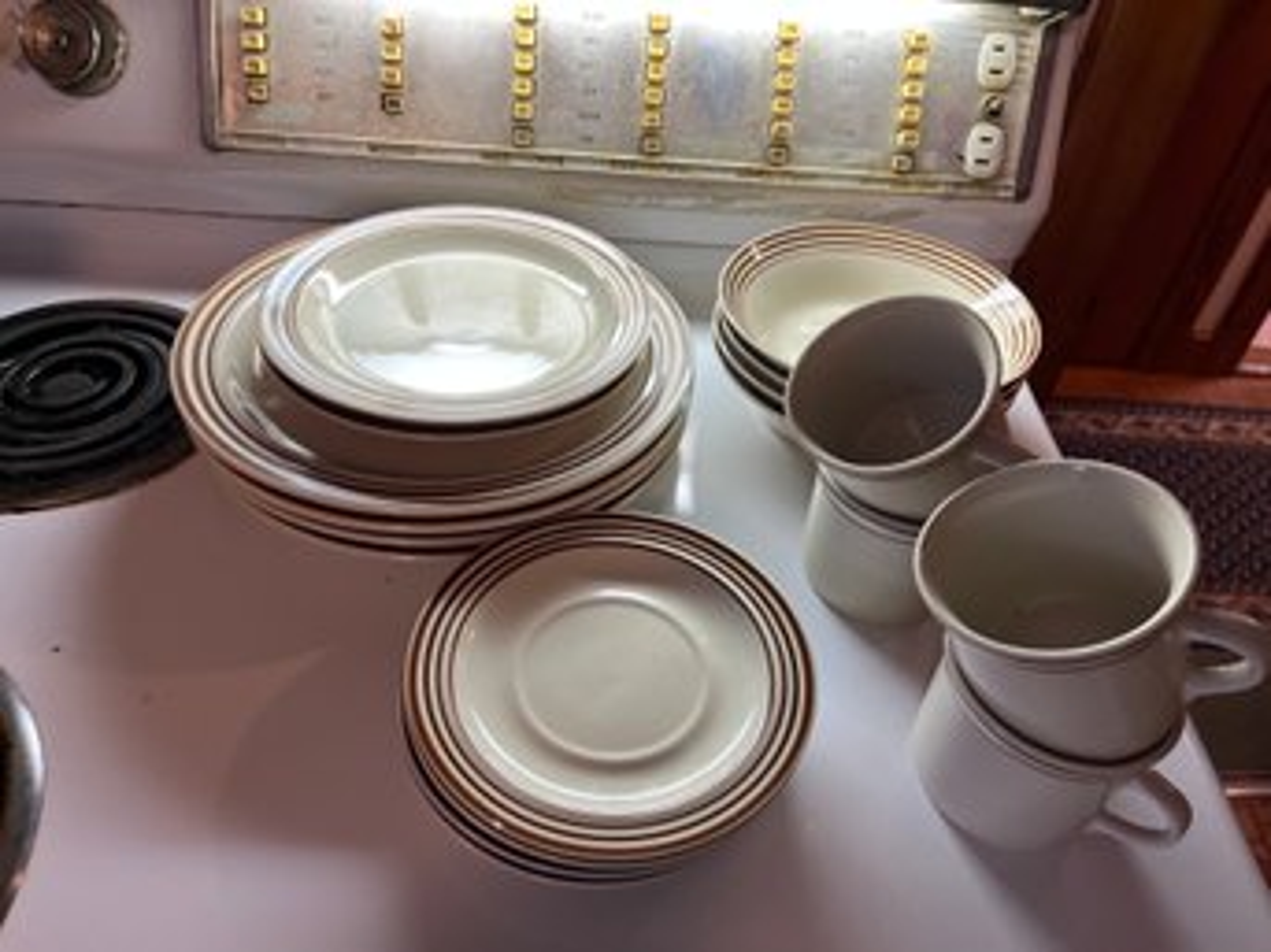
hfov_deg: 67.3
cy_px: 476
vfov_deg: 53.0
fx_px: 954
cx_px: 636
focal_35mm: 26
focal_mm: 5.1
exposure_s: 1/120
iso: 125
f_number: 1.6
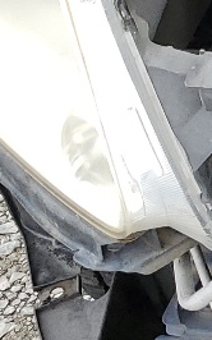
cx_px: 856
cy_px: -106
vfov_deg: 12.2
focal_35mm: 166
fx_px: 1536
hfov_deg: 6.4
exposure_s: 1/625
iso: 50
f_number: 1.5
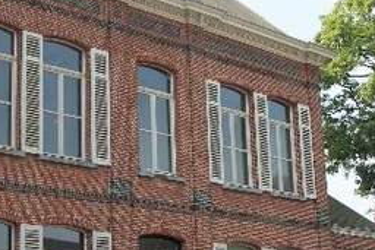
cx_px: 116
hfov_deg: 25.8
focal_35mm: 78
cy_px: 178
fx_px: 813
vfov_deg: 17.4
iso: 80
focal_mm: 5.7
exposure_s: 1/80
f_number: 8.8
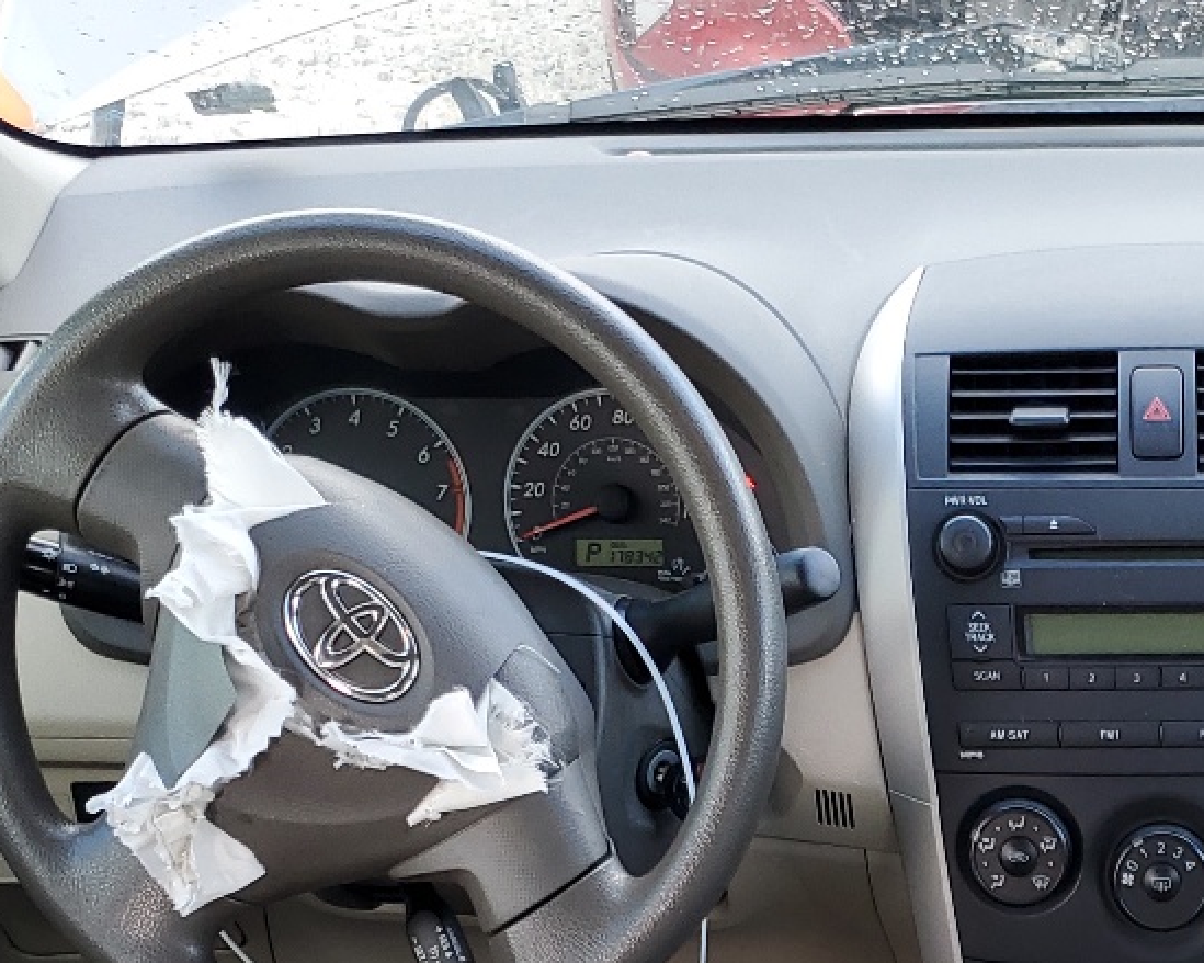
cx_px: 1180
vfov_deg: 18.9
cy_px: 1312
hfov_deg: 24.6
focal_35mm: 74
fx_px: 2636
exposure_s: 1/123
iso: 50
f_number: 1.5
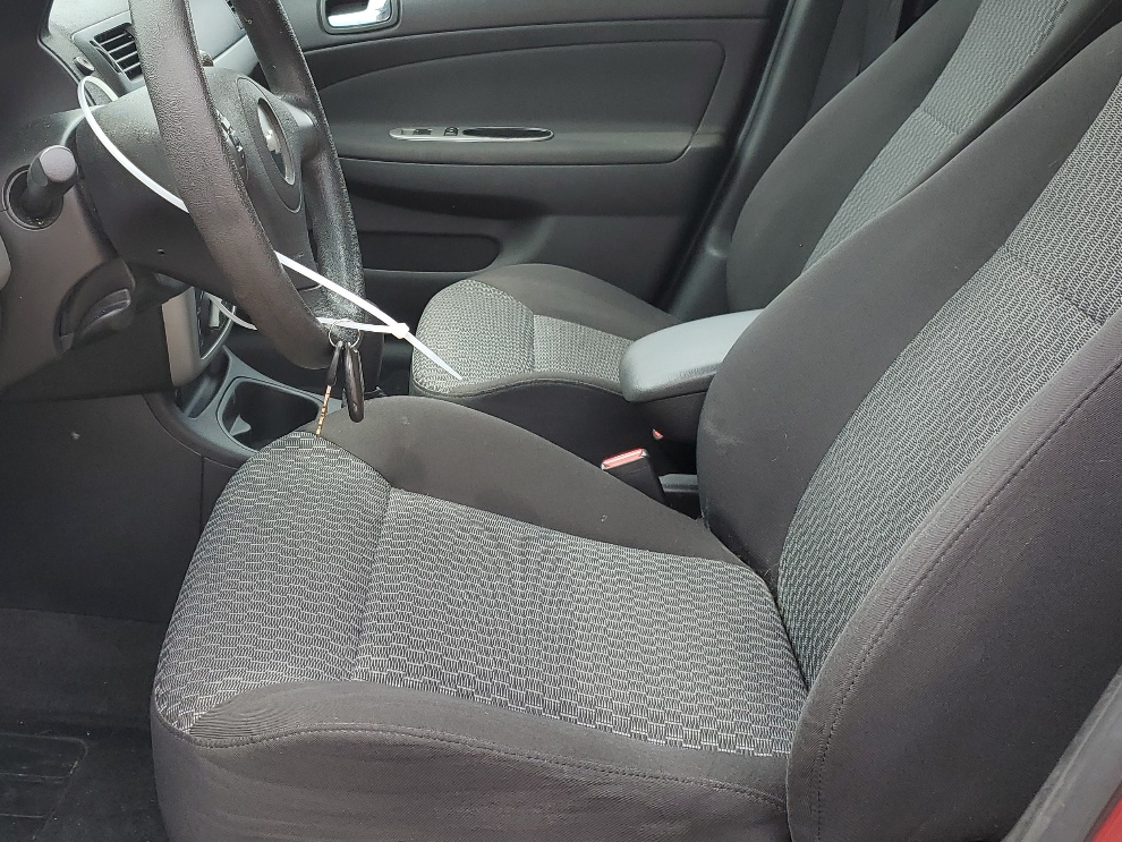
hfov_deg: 44.4
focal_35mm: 42
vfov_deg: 34.2
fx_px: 1362
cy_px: 315
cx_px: 420
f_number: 1.5
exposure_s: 1/435
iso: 50
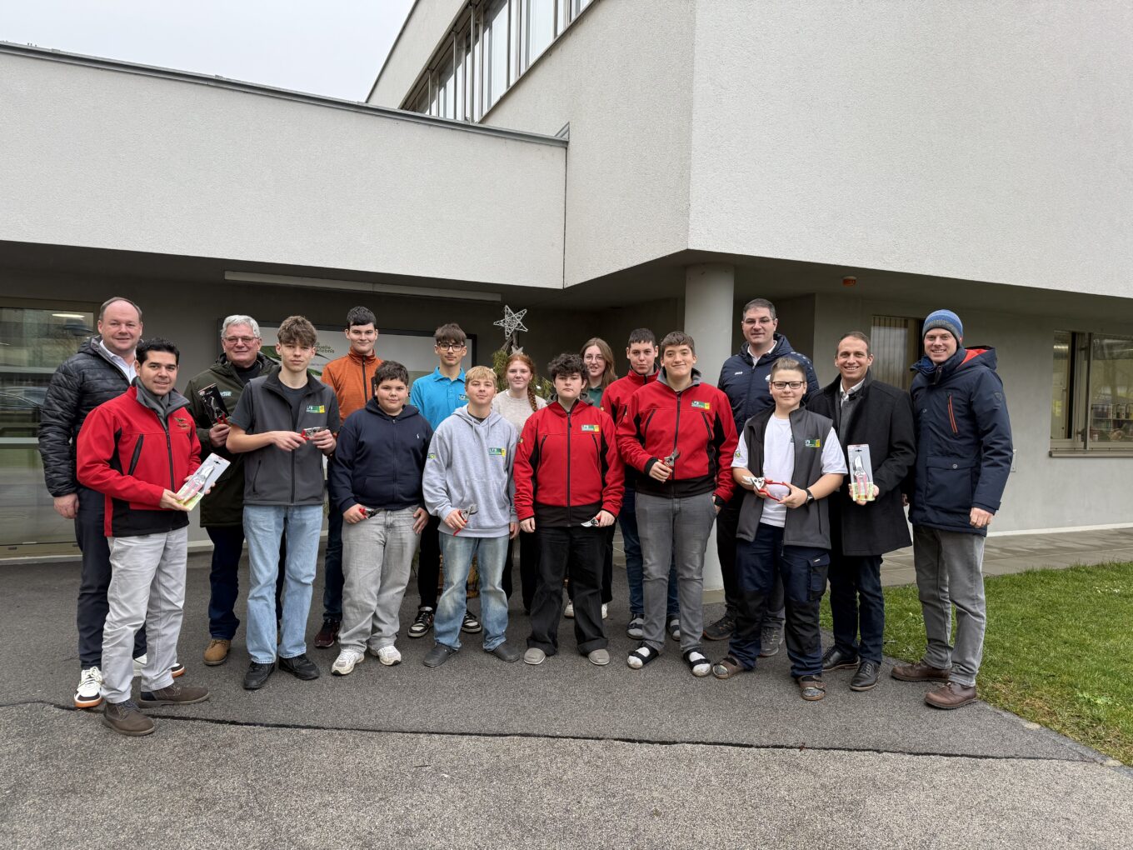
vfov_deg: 56.8
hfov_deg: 71.6
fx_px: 786
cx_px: 566
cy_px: 425
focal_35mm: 24
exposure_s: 1/133
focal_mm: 6.76
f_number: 1.78
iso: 50
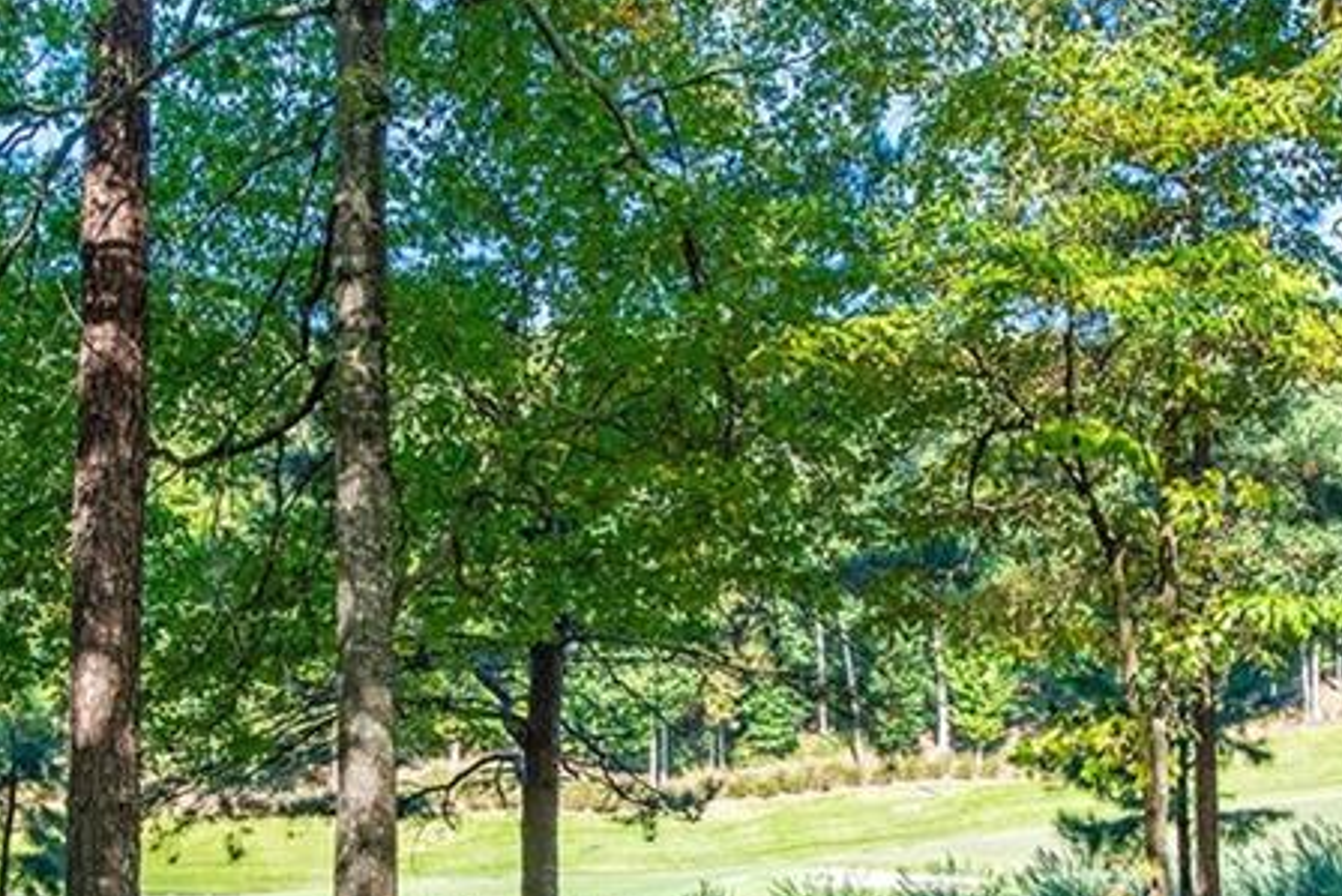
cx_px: 647
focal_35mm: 48
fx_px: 1790
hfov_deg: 41.1
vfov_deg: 27.5
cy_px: 718
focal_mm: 21
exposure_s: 1/400
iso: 400
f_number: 8
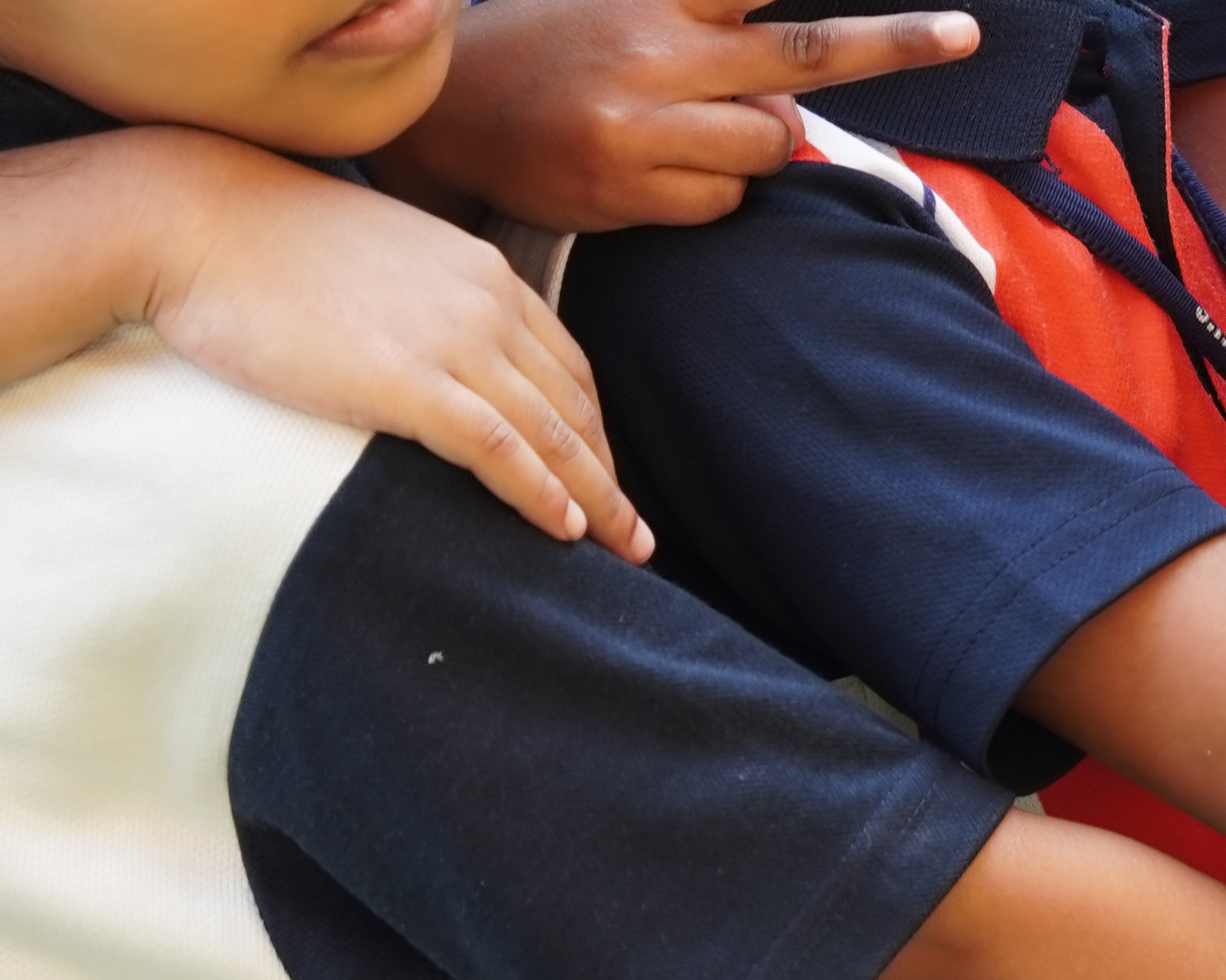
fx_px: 10159
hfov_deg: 6.8
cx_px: 1594
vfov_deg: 5.5
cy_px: -368
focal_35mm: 280
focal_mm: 56
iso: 400
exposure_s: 1/250
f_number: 4
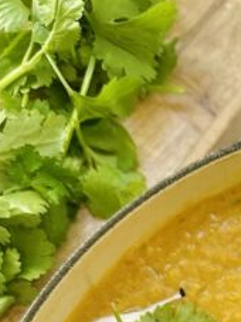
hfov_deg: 15.4
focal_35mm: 86
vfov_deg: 19.0
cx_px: 393
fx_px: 799
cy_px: 527
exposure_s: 1/102
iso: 250
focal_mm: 6.86
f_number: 1.78
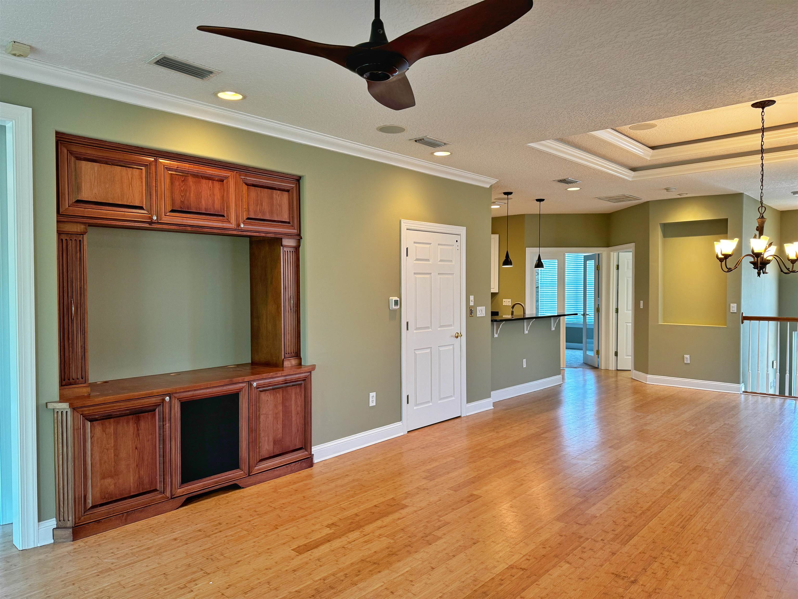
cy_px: 300
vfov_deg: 56.8
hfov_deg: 71.6
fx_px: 553
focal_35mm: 24
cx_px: 399
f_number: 1.78
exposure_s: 1/60
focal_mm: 6.76
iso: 125
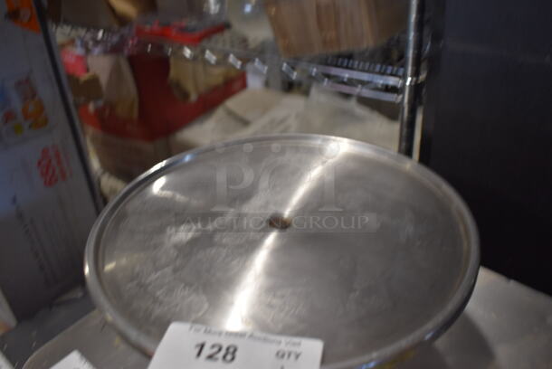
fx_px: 506
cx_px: 276
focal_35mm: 33
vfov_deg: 40.1
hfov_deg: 57.2
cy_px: 184
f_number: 3.8
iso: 1000
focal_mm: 22
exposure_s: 1/125
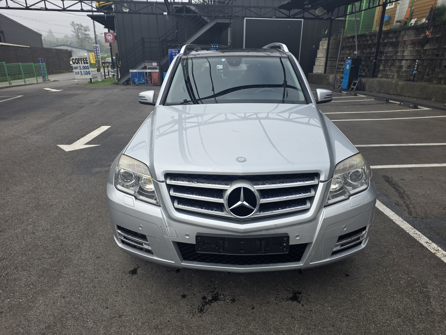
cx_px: 223
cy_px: 168
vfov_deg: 58.9
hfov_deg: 73.9
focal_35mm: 23
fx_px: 296
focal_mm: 6.3
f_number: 1.7
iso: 80
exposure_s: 1/2228
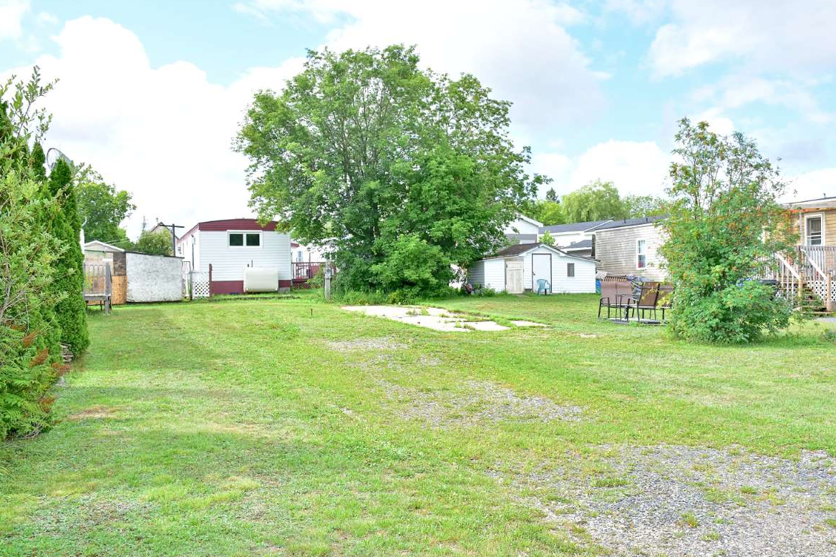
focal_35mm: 37
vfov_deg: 35.9
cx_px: 414
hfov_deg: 51.9
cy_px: 276
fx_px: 859
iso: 320
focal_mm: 24
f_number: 7.1
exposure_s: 1/400
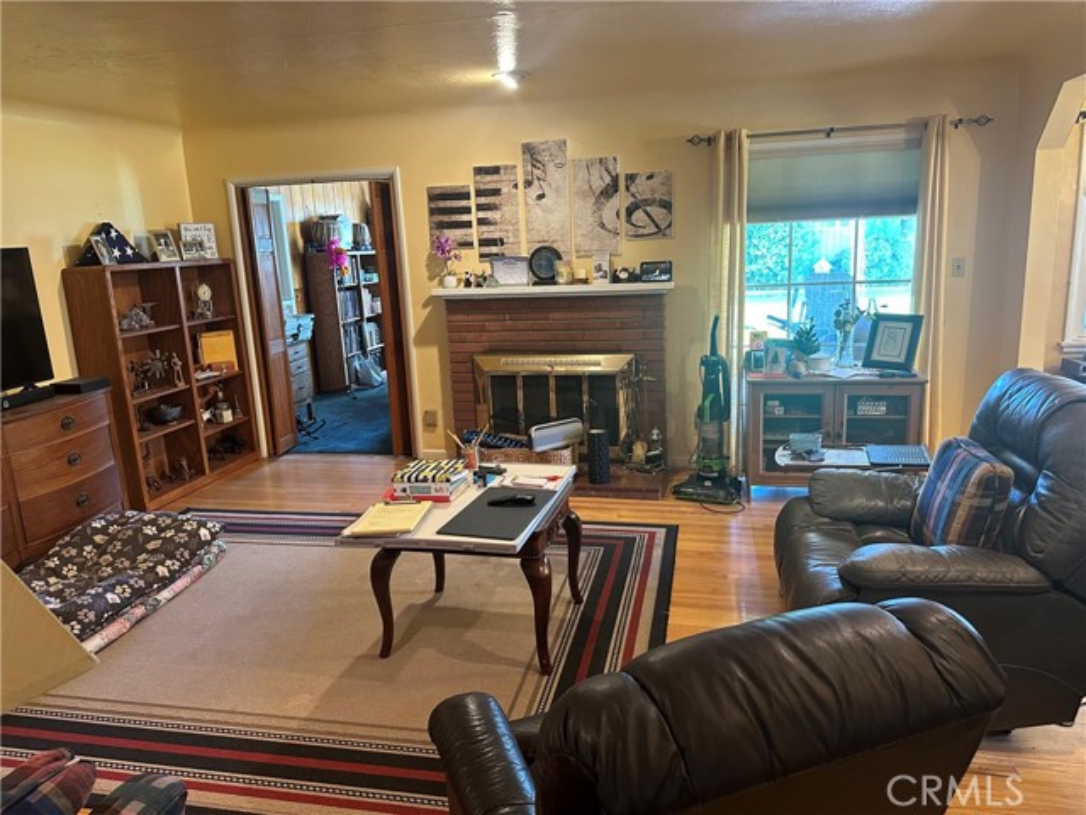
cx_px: 543
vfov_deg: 56.8
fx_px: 753
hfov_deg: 71.6
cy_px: 408
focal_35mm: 24
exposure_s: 1/60
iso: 400
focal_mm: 6.86
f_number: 1.78
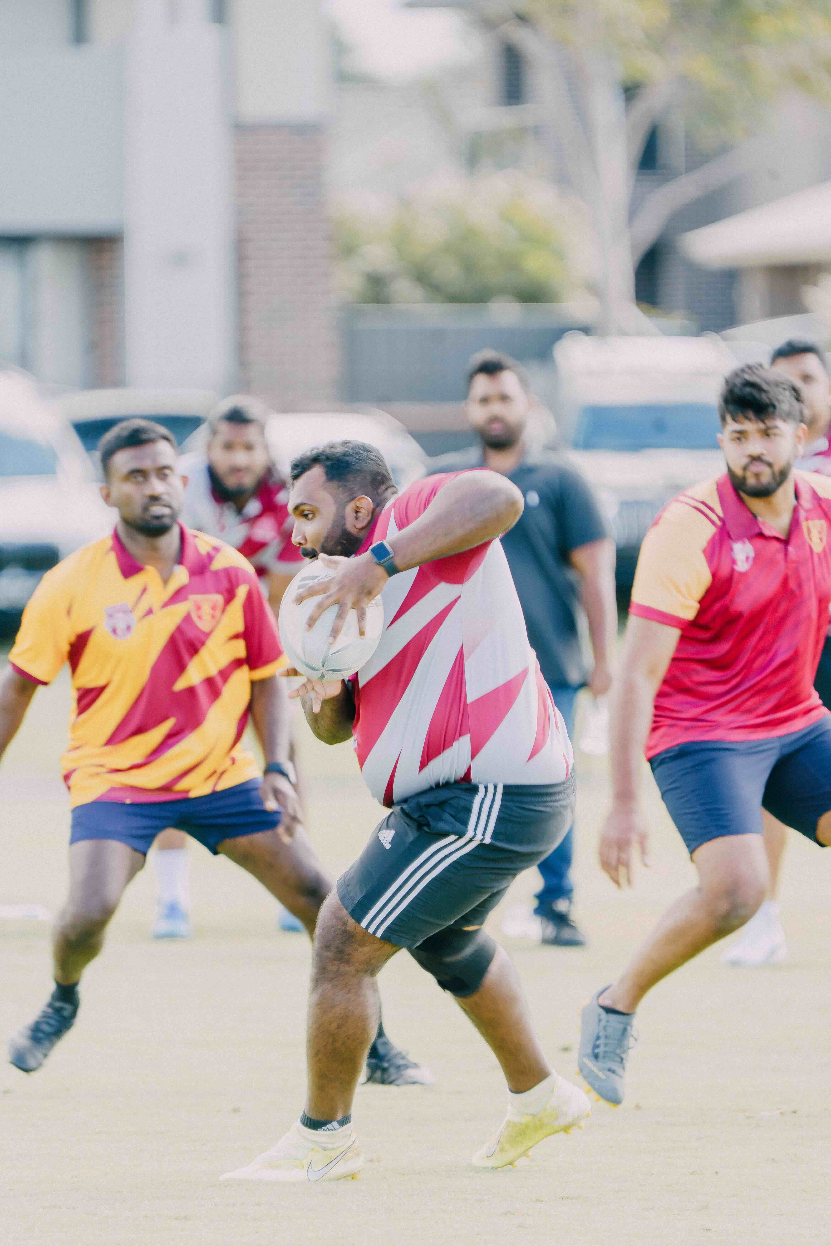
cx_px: 416
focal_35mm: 512
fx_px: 17727
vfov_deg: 4.0
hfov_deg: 2.7
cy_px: 623
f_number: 6.3
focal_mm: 512
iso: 250
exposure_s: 1/160
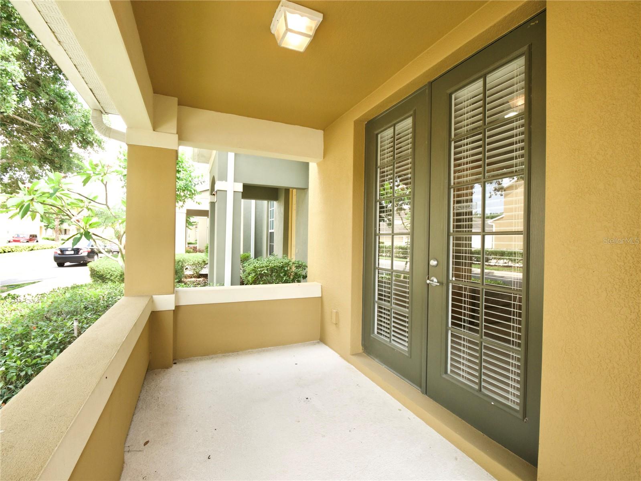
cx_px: 320
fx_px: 296
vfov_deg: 78.1
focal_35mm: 16
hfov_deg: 94.5
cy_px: 240
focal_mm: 8
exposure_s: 1/100
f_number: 5
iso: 200
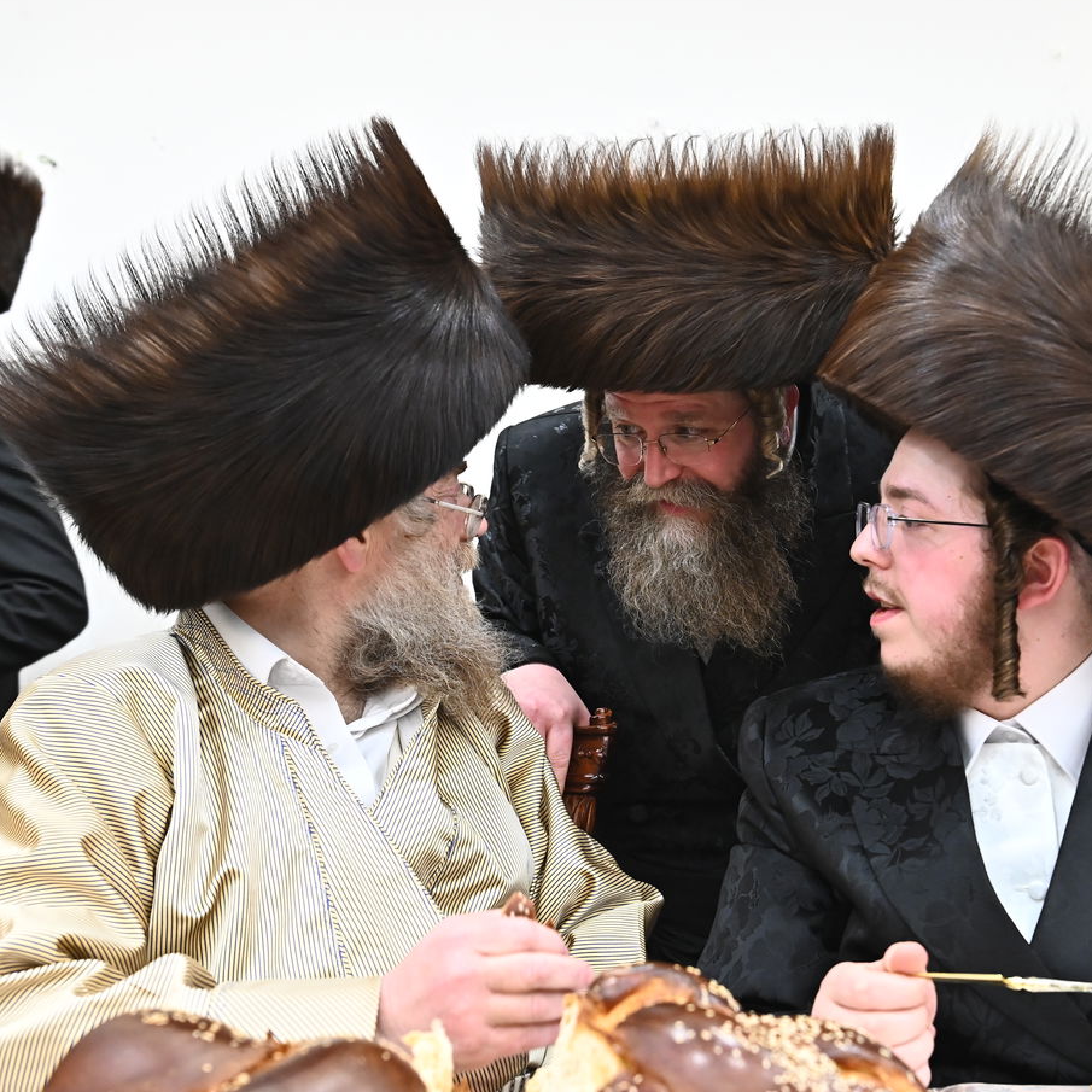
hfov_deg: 36.7
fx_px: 1642
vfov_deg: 36.8
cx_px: 631
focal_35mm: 46
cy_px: 553
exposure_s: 1/200
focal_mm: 35
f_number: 4.5
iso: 3200
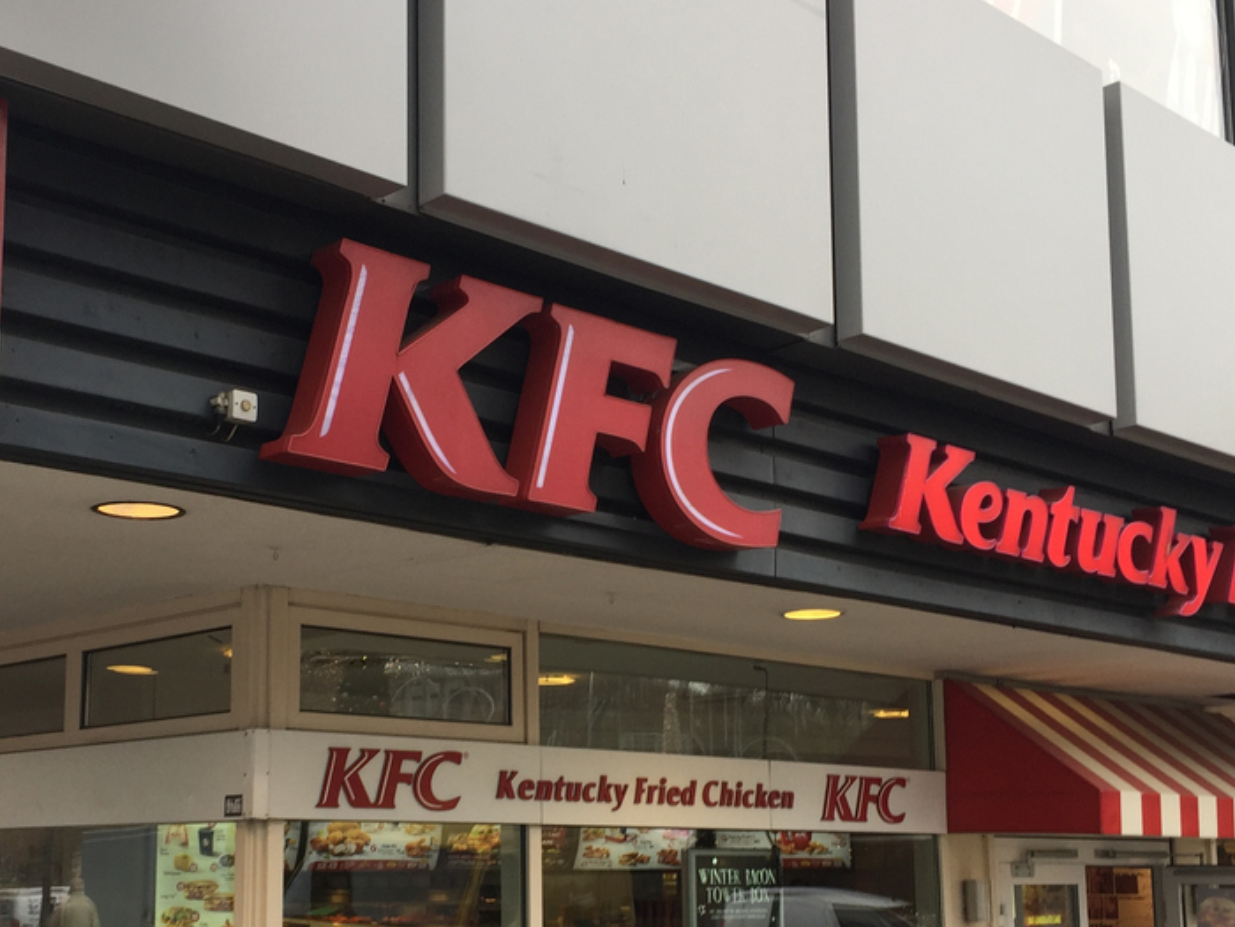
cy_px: 622
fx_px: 1748
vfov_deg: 29.5
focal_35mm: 49
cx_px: 504
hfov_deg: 38.8
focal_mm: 4.15
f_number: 2.2
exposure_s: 1/100
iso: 32
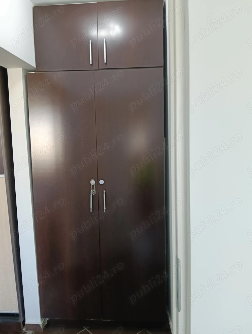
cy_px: 167
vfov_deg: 65.2
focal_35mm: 27
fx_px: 261
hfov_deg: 51.5
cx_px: 126
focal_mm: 3.98
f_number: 1.8
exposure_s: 1/33.3
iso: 320
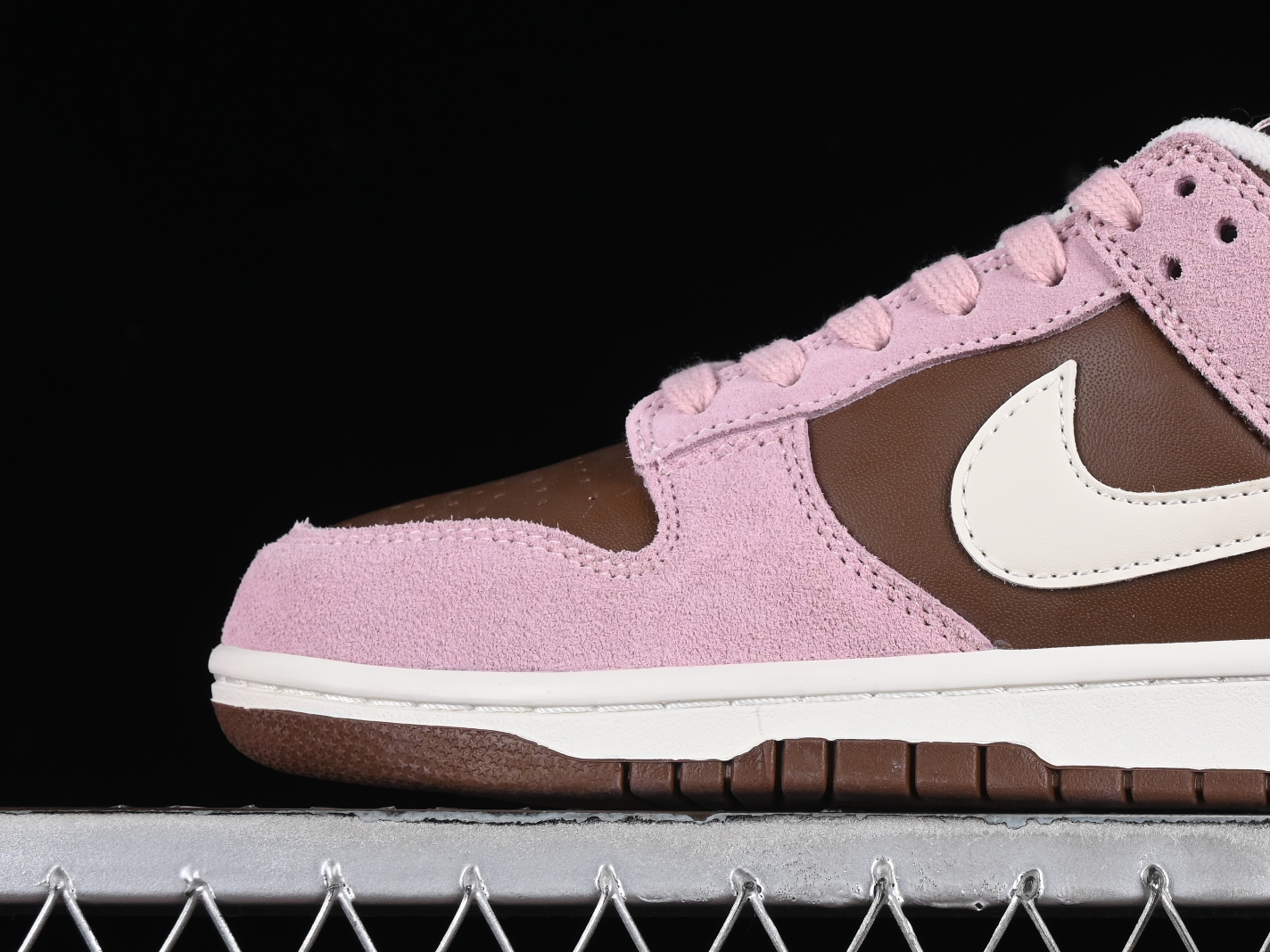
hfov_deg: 13.9
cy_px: 296
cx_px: 1076
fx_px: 5173
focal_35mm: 141
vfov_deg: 10.5
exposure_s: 1/80
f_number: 8
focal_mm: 50
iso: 160
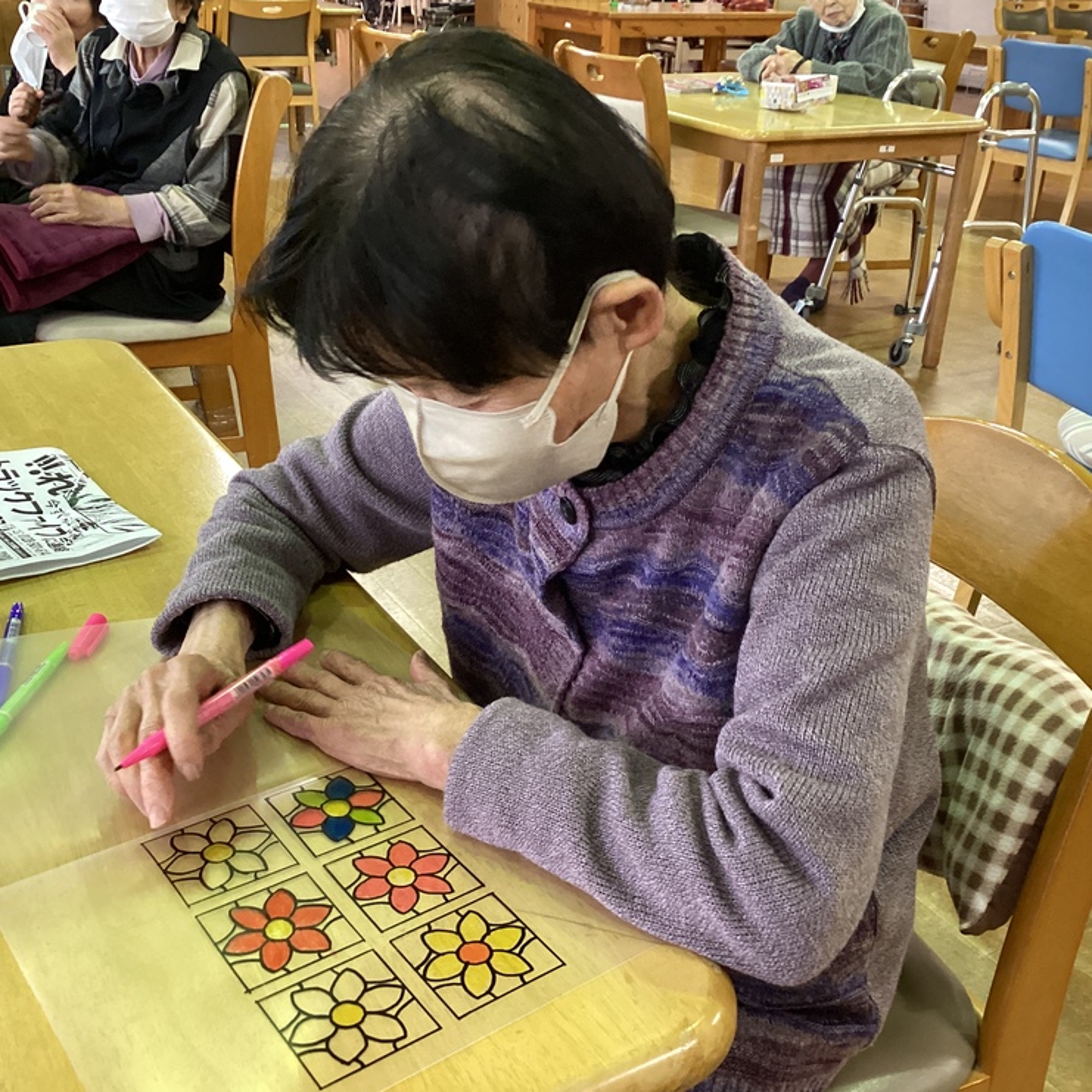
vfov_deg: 44.9
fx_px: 1321
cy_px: 544
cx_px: 536
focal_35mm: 37
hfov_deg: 44.9
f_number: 2.4
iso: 250
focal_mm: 3.3
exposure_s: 1/40
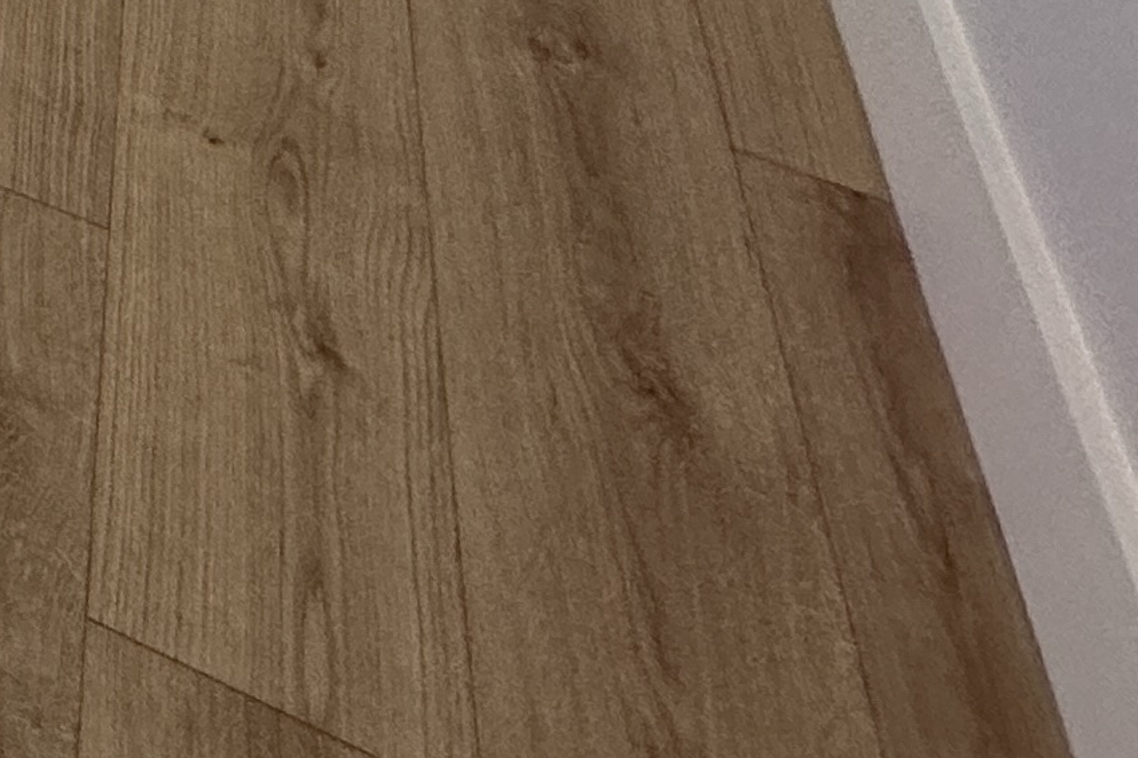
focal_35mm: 69
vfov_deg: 13.8
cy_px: -1078
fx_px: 2181
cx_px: -1237
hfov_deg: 17.9
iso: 100
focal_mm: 2.22
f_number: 2.2
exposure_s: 1/120
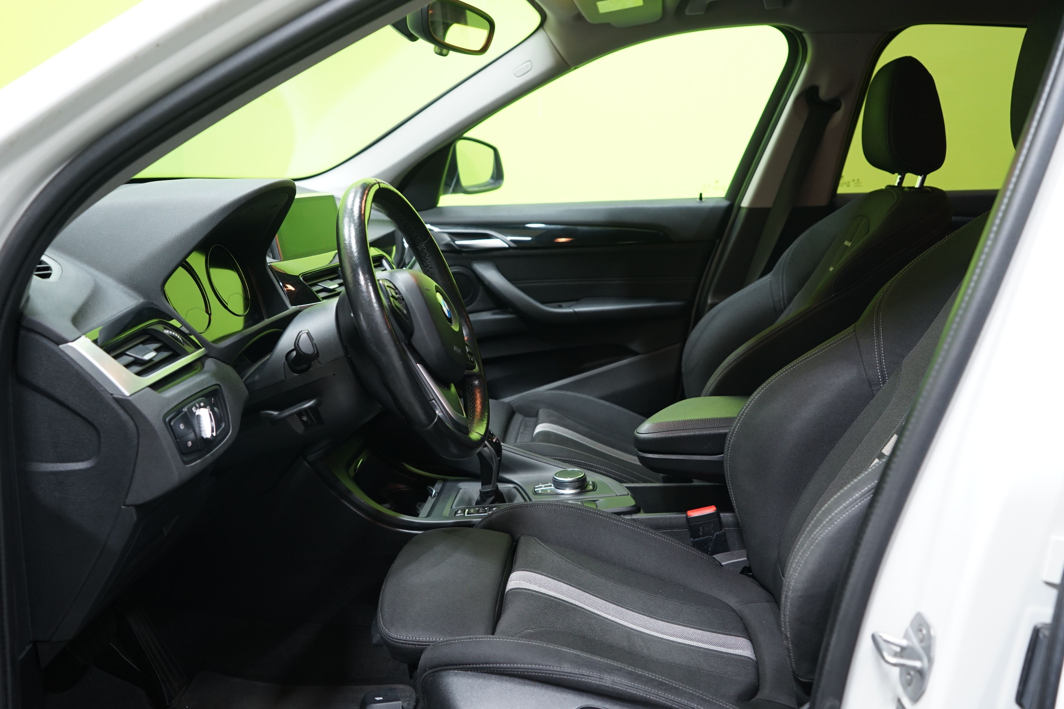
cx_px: 532
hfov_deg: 60.3
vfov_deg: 42.3
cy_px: 354
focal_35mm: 31
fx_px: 916
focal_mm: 31
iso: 800
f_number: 4.5
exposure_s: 1/20
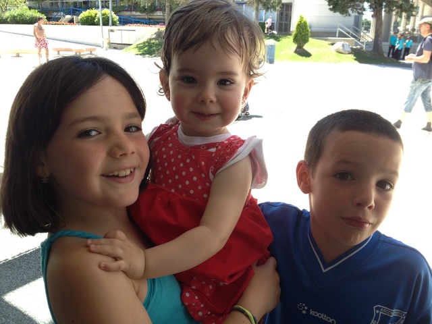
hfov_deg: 52.6
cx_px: 216
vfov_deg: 40.7
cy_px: 162
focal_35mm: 35
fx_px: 437
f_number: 2.4
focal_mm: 4.28
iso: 50
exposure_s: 1/251
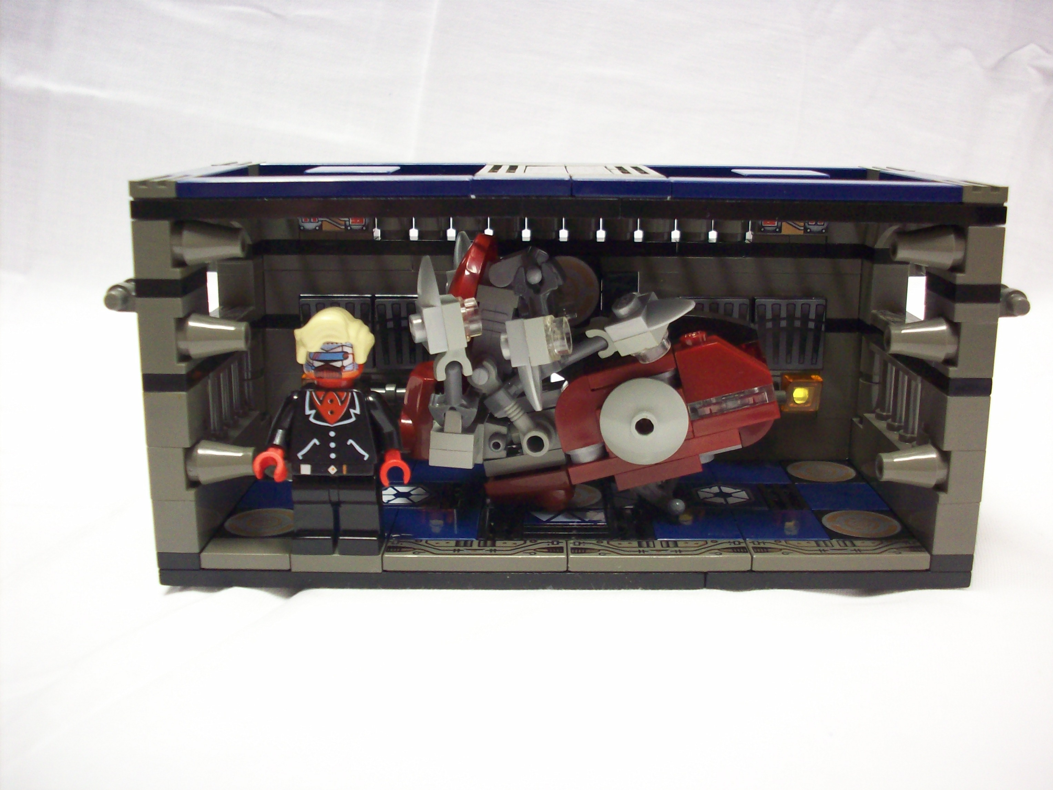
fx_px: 1126
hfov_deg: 50.1
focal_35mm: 37
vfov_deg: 38.7
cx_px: 526
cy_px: 395
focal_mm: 6.2
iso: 160
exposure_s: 1/16.7
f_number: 2.8
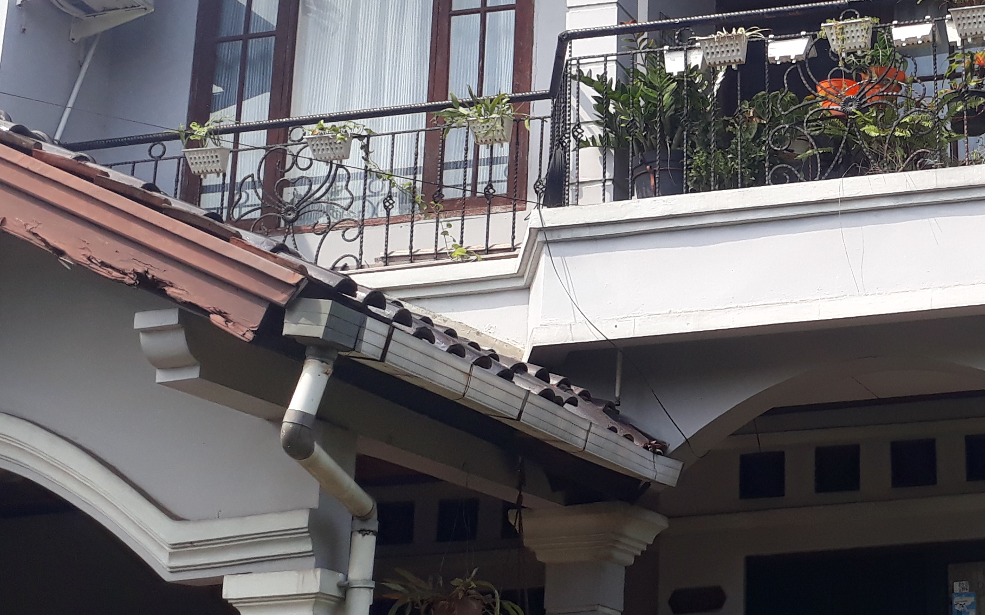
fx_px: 1745
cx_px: 1013
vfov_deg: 20.0
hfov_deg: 29.2
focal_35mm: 65
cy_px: 237
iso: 40
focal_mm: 3.6
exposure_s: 1/542
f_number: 1.9
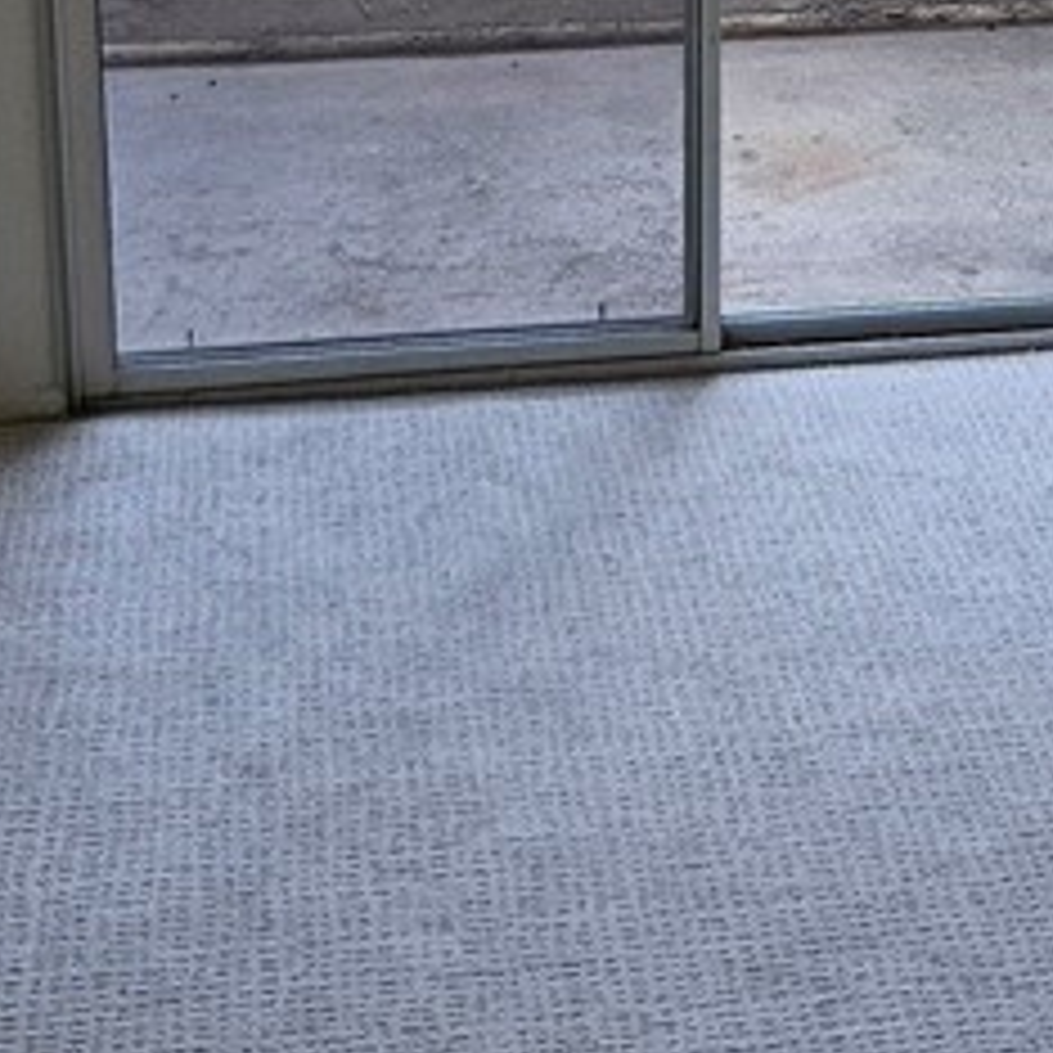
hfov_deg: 19.4
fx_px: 3063
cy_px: -230
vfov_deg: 18.4
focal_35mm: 89
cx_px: 792
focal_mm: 5.4
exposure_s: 1/207
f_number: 1.8
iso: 80
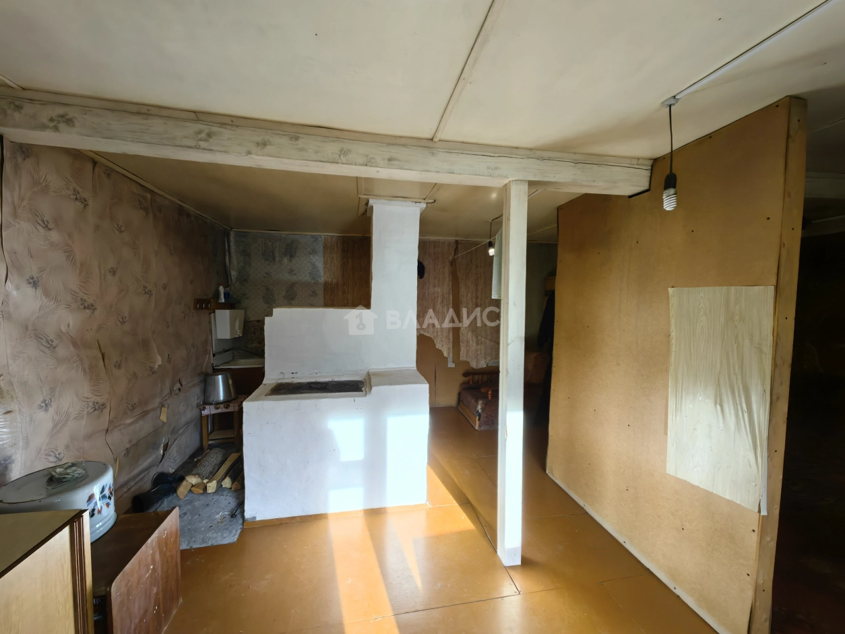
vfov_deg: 89.9
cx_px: 422
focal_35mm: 13
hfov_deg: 106.2
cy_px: 317
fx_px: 317
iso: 50
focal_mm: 1.76
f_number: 2.2
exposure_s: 1/199
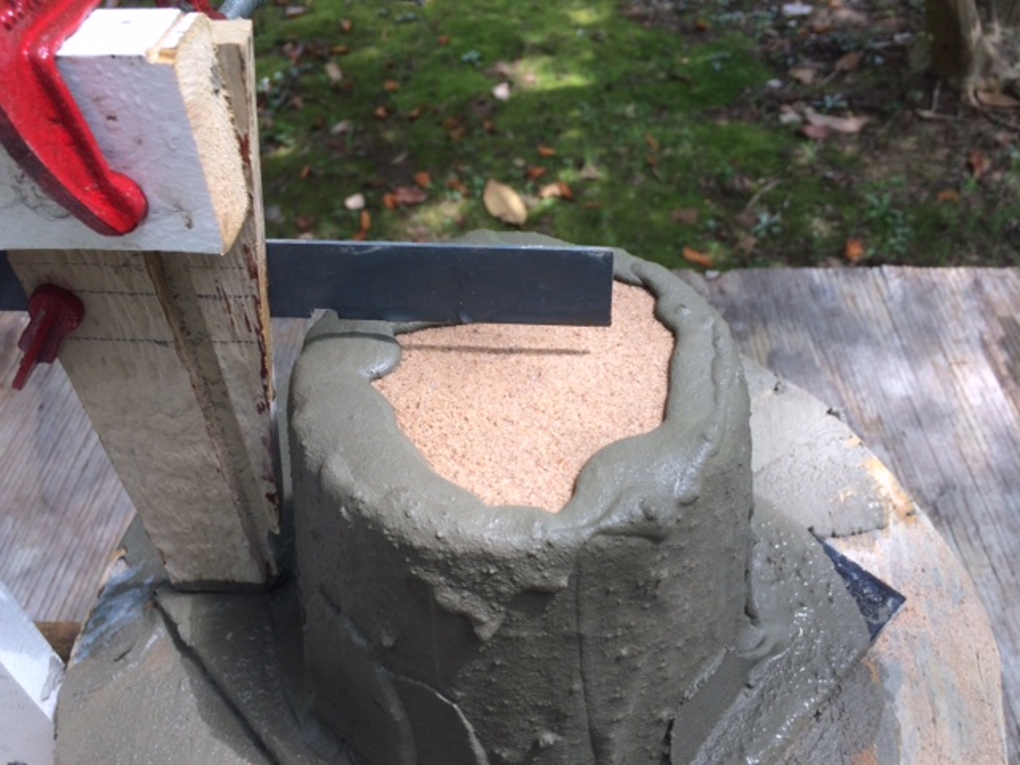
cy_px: 382
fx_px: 855
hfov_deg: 61.7
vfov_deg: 48.2
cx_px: 510
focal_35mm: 29
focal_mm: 4.15
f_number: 2.2
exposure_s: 1/260
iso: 32
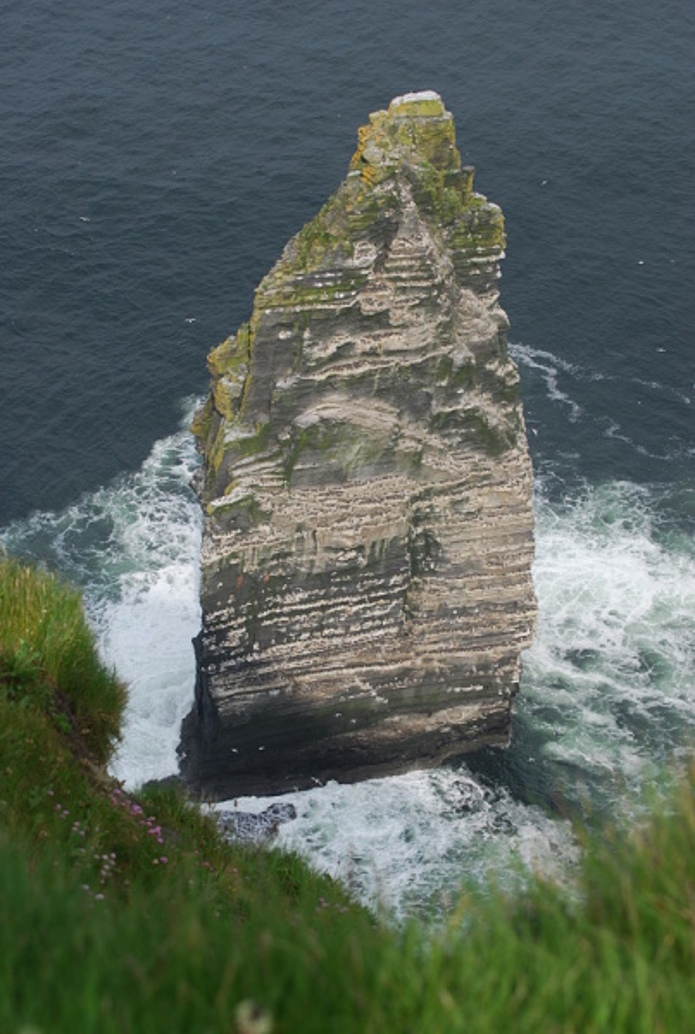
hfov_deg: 13.1
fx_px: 3025
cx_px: 348
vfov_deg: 19.4
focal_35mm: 105
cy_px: 517
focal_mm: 70
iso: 125
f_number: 7.1
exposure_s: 1/250
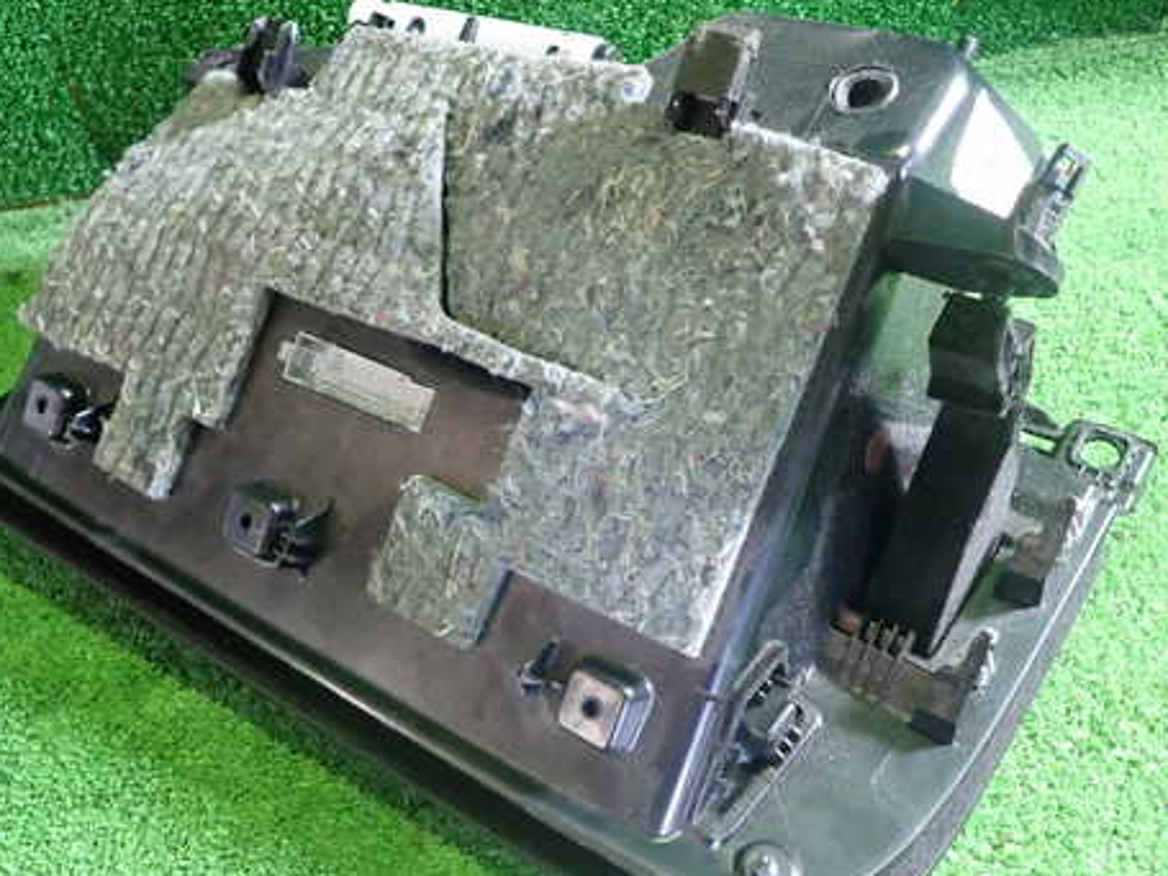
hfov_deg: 55.1
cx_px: 490
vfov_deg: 42.9
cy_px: 457
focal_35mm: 33
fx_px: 1113
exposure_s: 1/30
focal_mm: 4.5
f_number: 2
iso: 400
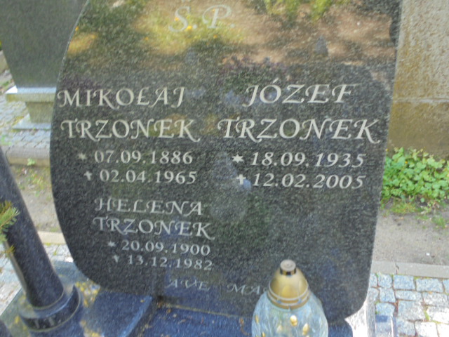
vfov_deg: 41.8
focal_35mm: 34
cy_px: 168
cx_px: 224
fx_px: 441
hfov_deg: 54.0
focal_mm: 6.1
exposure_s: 1/30
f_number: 4
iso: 100
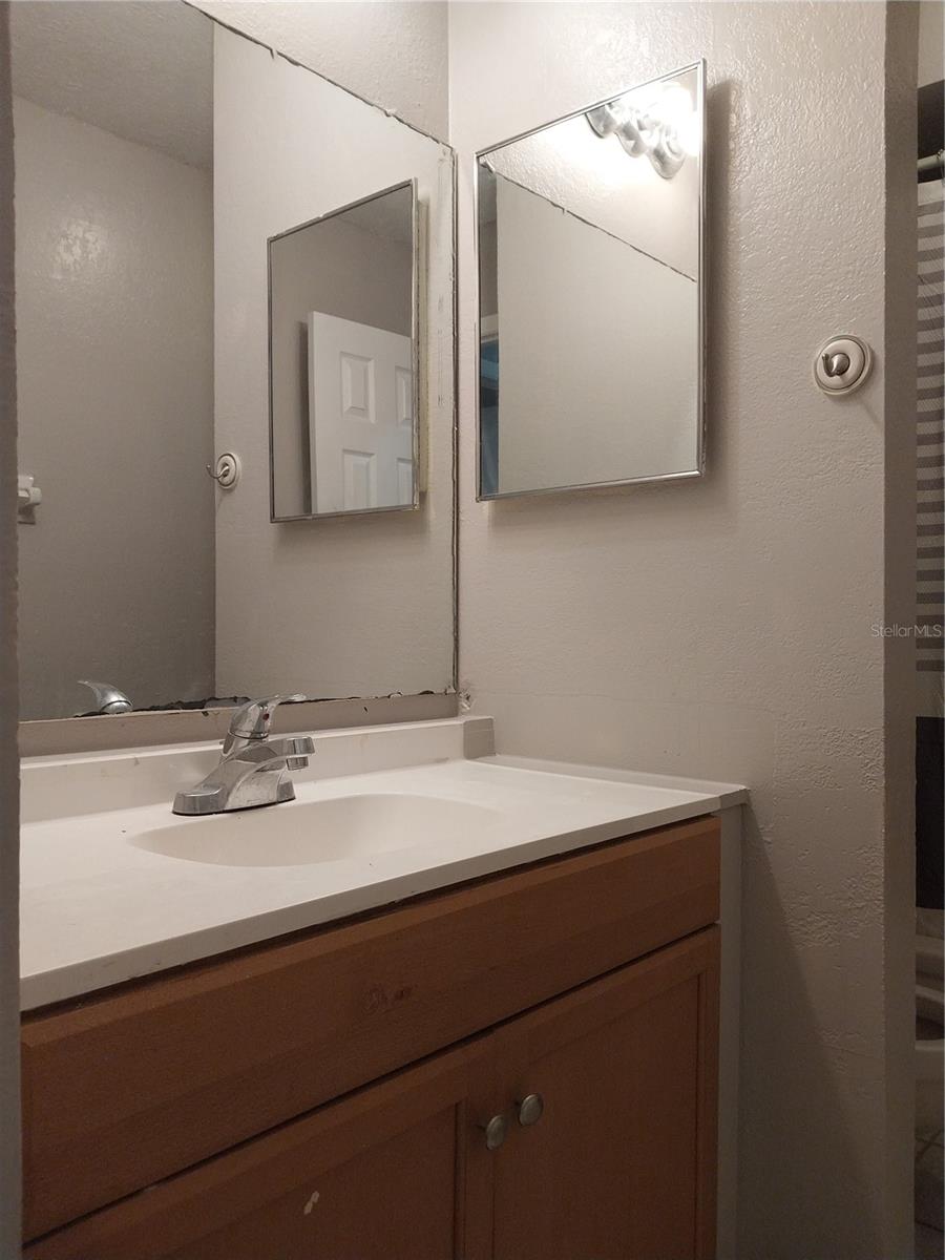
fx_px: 946
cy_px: 630
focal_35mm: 26
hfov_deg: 53.1
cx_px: 472
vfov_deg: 67.3
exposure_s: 1/60
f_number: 1.8
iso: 80
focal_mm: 4
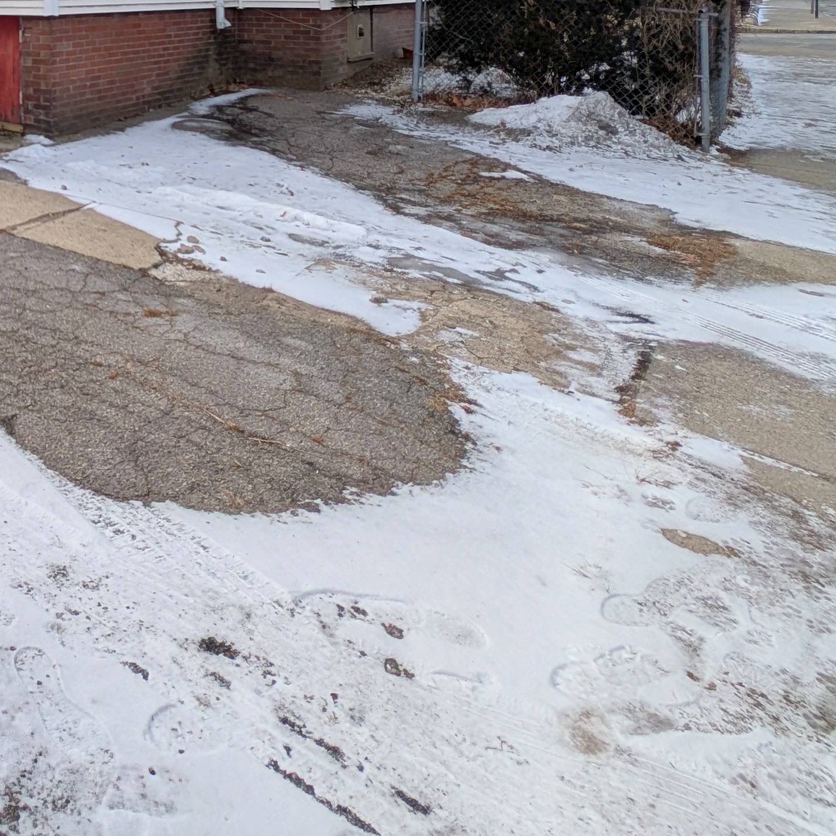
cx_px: -86
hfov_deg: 42.4
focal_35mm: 30
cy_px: -23
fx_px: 820
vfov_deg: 44.7
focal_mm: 2.23
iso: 44
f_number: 1.95
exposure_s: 1/3311
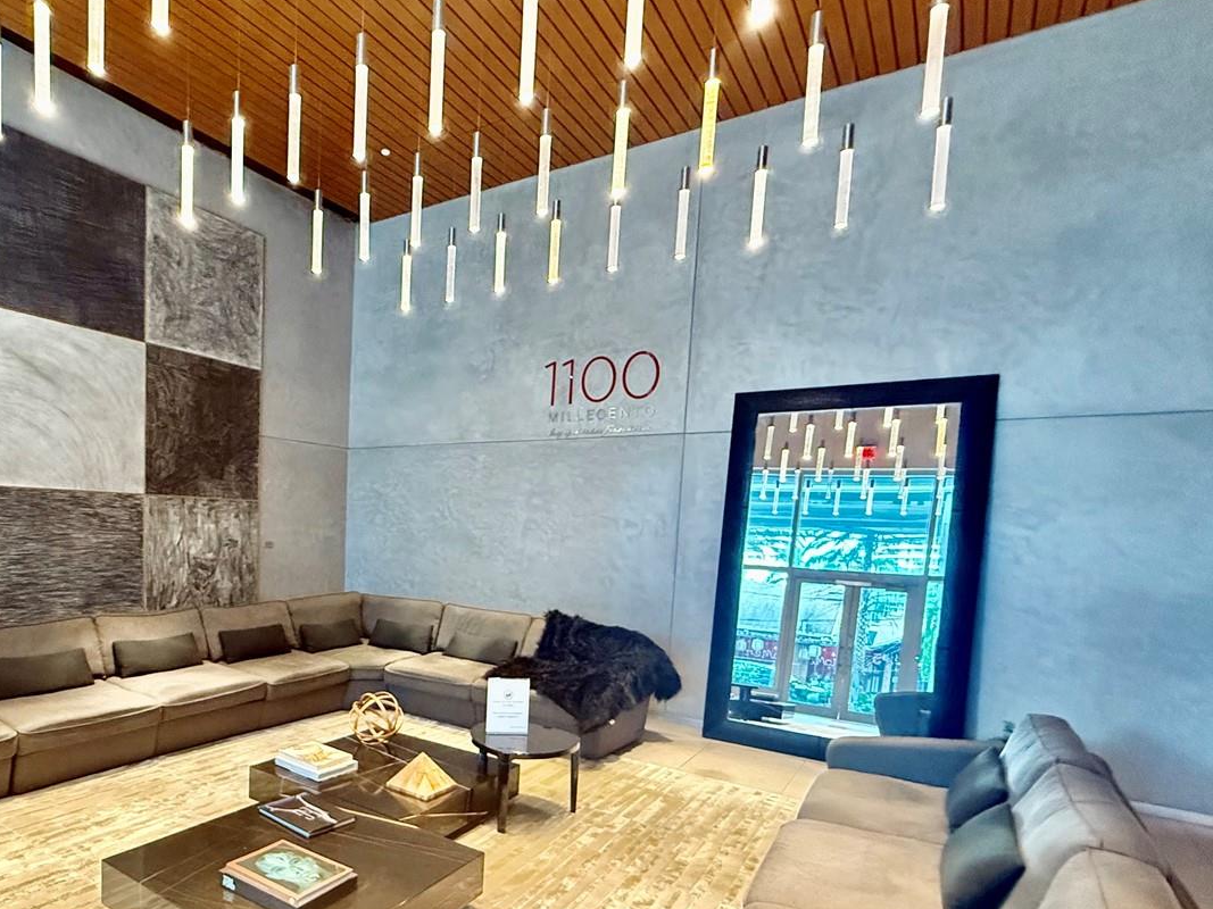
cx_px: 413
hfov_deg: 76.7
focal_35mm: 21
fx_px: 736
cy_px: 583
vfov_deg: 62.3
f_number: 2.2
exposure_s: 1/60
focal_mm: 2.22
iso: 800
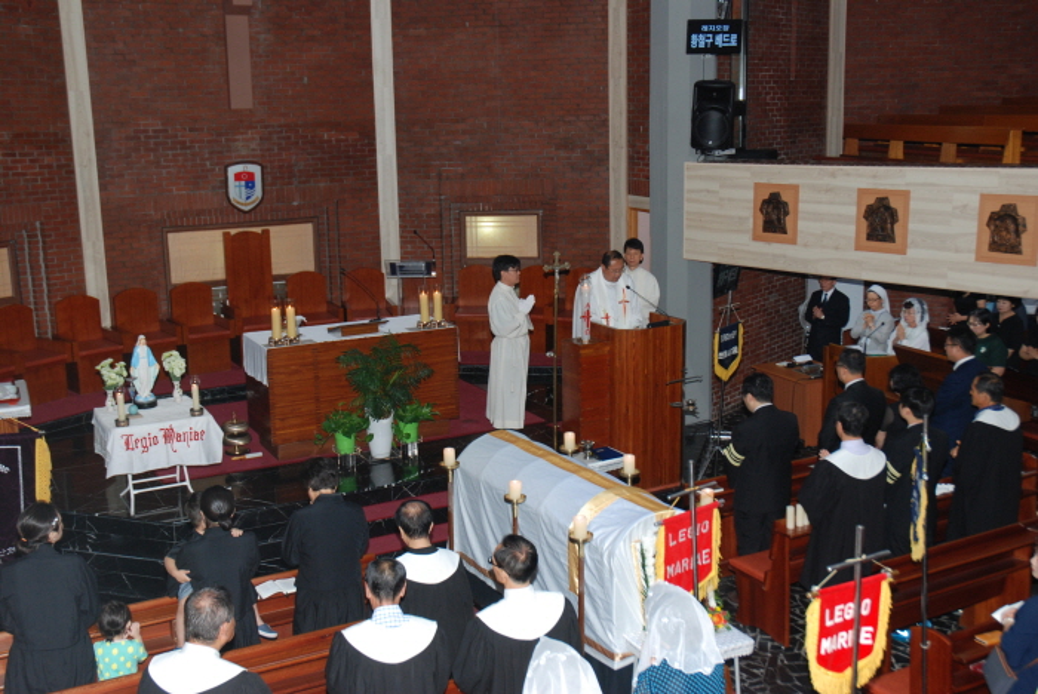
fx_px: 1169
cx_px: 519
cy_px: 347
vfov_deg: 33.1
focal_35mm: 40
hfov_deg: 47.9
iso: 400
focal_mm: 27
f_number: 5
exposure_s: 1/60
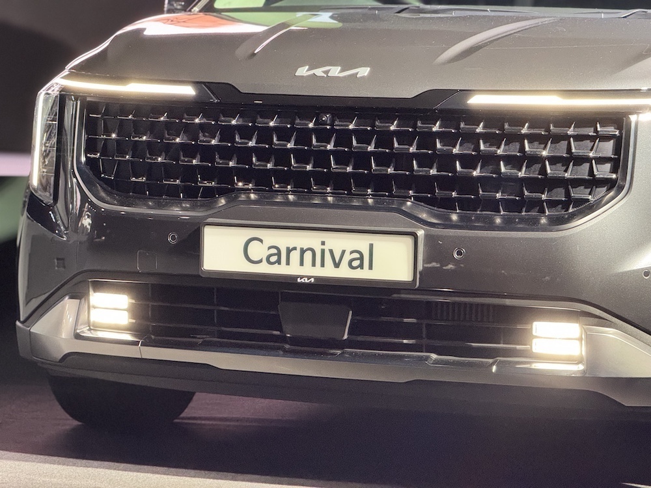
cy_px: 244
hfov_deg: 16.4
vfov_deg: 12.3
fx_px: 2257
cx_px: 326
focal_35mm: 120
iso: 800
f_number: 2.8
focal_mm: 15.66
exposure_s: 1/41
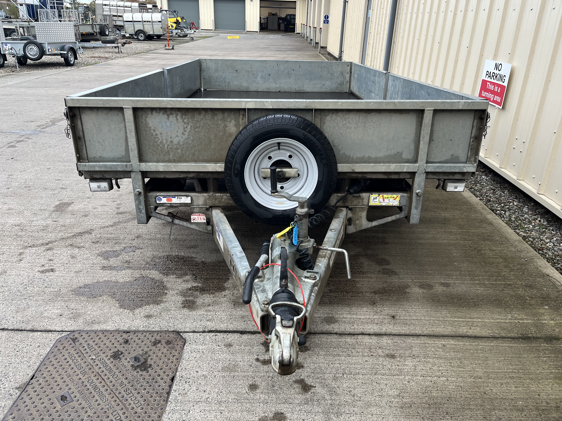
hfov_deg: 67.3
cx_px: 281
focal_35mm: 26
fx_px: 422
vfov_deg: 53.1
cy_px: 210
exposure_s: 1/121
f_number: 1.6
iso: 64
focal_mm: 5.1
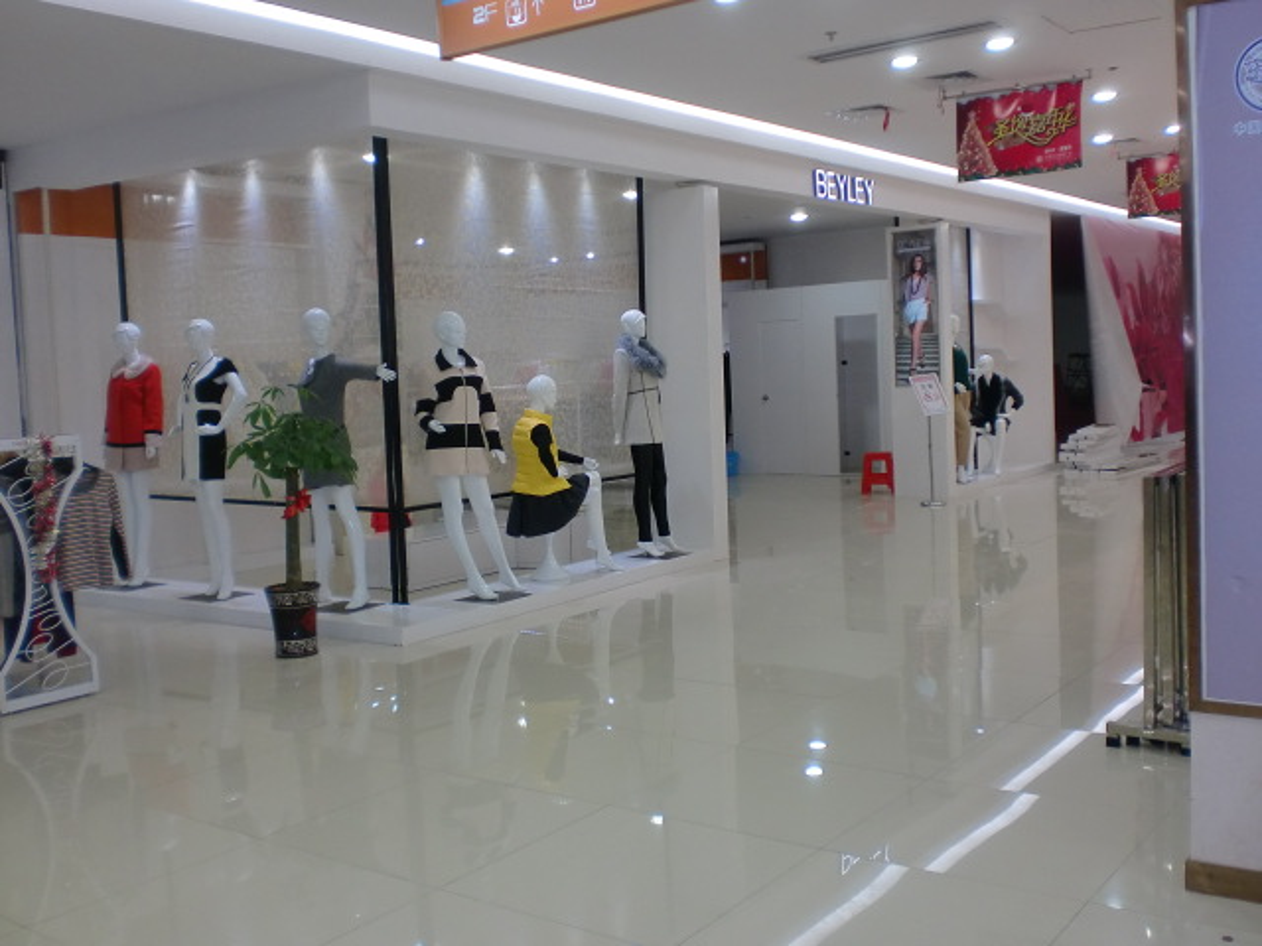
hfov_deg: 52.6
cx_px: 631
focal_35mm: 35
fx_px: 1276
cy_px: 473
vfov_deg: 40.7
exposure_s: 1/60
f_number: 3.1
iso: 125
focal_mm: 6.3
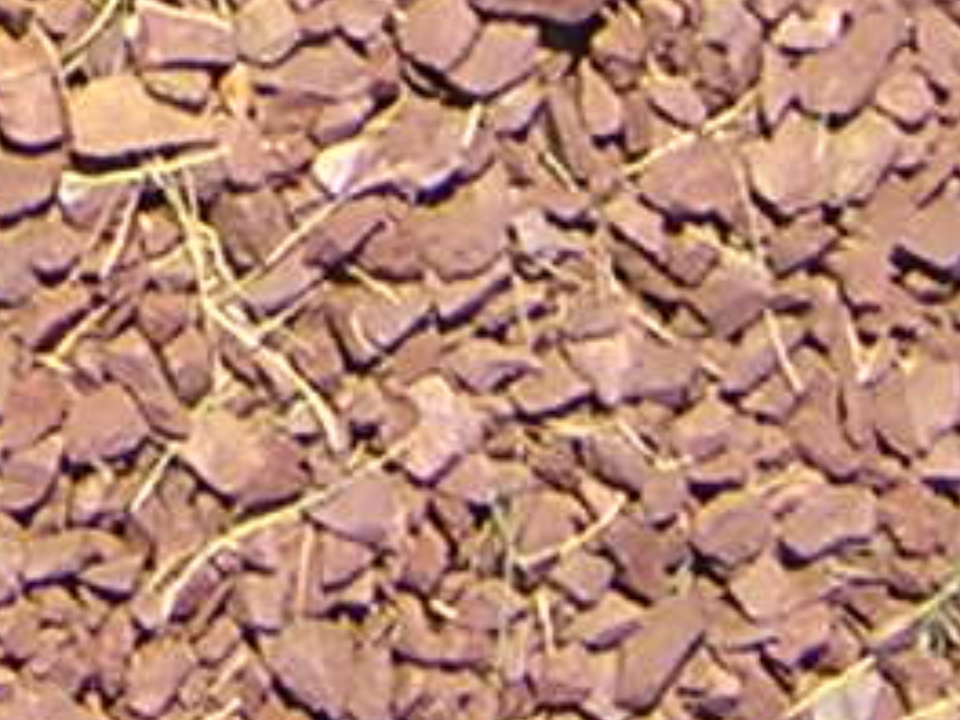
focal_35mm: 218
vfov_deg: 6.4
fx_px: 6046
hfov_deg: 8.8
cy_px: -1262
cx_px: -636
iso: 100
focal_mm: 4.7
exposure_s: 1/190
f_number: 5.2
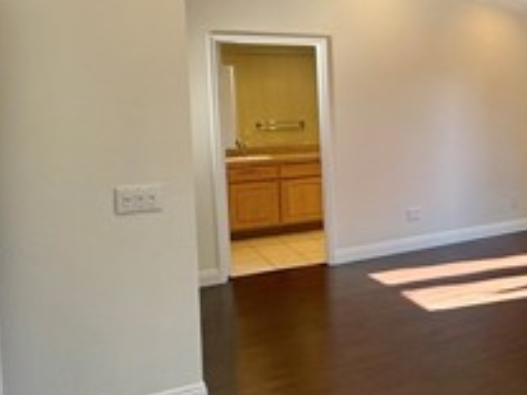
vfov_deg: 33.2
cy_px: 124
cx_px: 623
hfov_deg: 35.2
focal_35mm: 43
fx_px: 655
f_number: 2.2
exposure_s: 1/99
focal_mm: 2.22
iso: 50
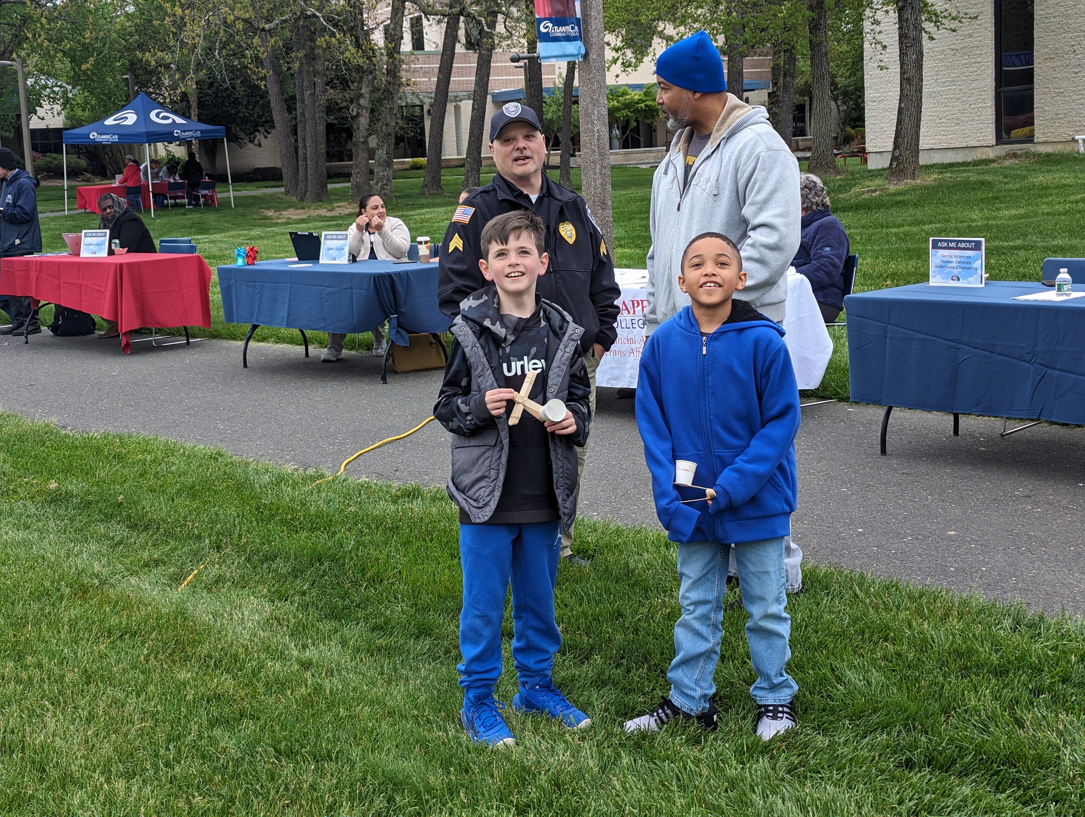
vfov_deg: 30.3
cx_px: 542
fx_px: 1507
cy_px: 408
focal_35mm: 48
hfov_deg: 39.6
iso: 41
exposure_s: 1/420
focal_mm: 6.81
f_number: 1.85
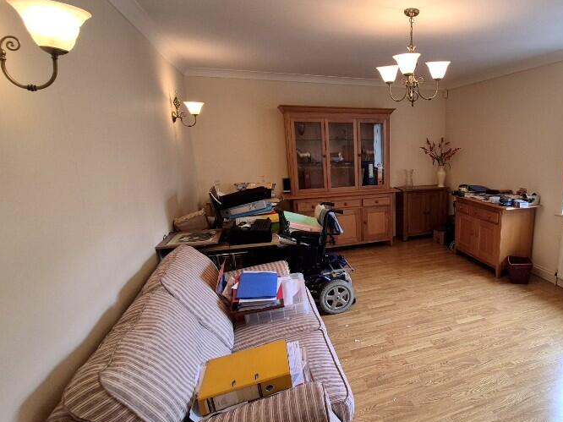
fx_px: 325
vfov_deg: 65.8
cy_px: 229
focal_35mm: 20
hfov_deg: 77.1
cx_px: 406
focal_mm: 1.74
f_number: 2.2
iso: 100
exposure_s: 1/50
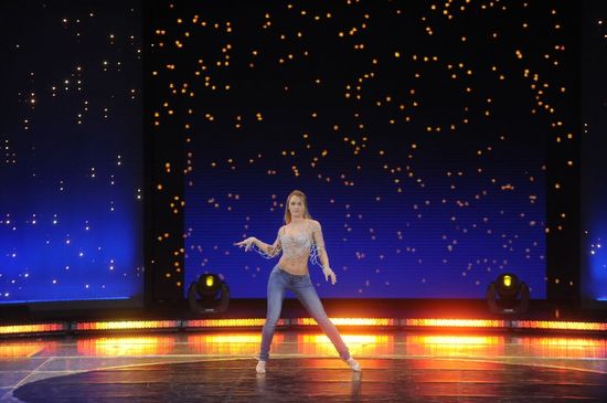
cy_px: 202
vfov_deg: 6.8
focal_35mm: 200
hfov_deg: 10.3
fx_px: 3367
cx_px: 304
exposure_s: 1/250
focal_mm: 200
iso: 2500
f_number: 3.5
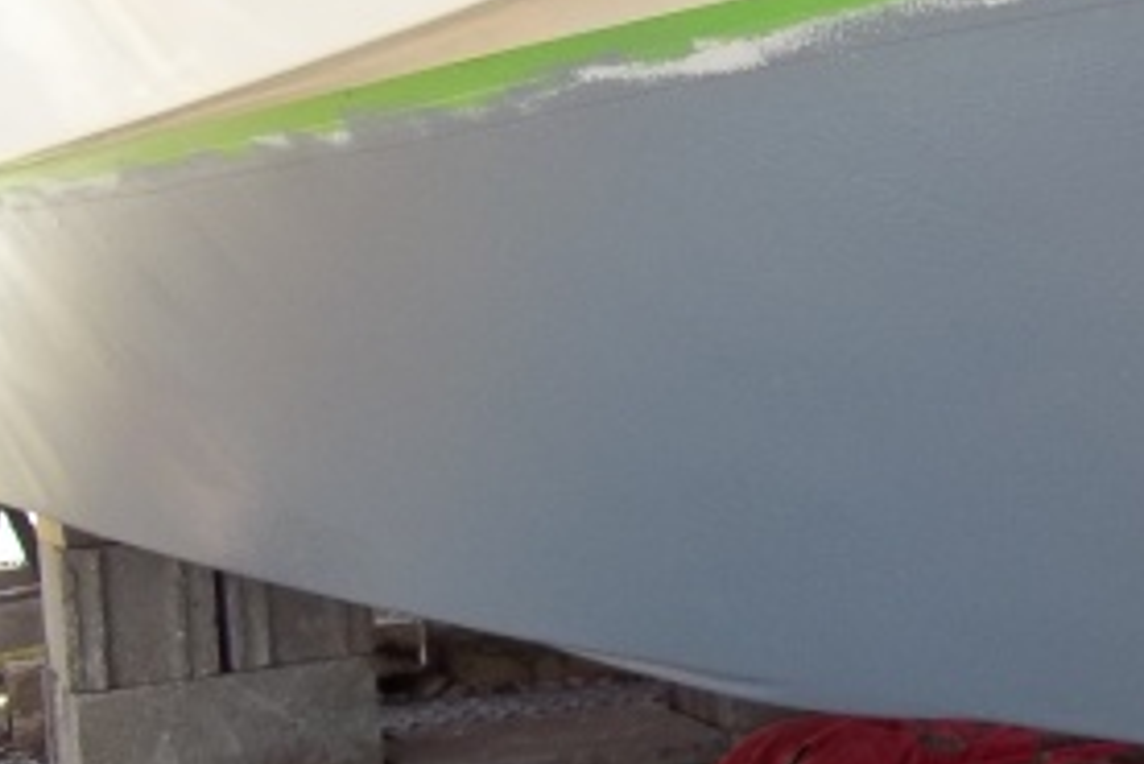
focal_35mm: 96
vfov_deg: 14.2
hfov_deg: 19.8
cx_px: 1412
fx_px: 3052
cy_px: 256
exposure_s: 1/250
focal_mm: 5.7
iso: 64
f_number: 2.9
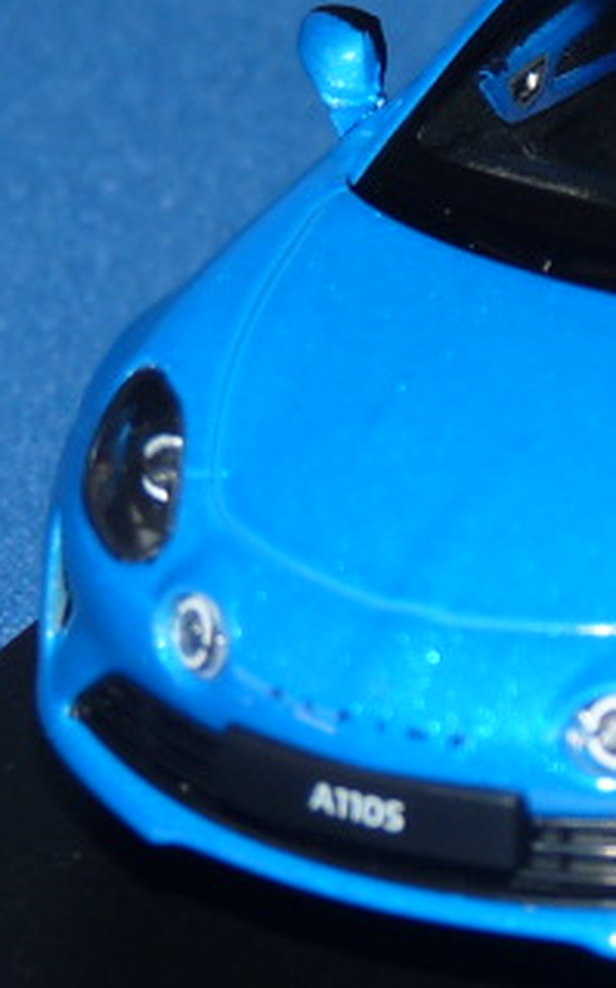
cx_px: 802
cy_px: 393
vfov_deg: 7.8
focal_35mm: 268
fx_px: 7208
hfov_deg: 4.9
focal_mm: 12.8
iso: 100
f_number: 3.4
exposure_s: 1/40
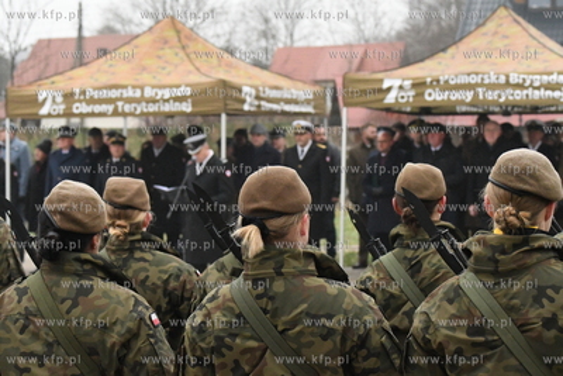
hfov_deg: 19.4
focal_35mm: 105
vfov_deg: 13.1
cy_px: 188
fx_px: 1643
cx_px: 282
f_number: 5.6
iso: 11400
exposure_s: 1/3200
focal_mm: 70
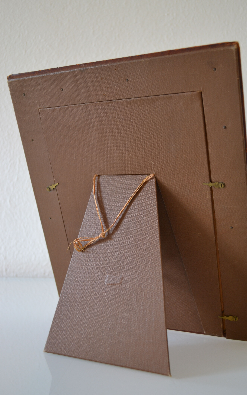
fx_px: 431
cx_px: 137
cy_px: 195
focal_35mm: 40
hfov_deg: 32.0
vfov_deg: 49.3
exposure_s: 1/30
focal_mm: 24
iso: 400
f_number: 4
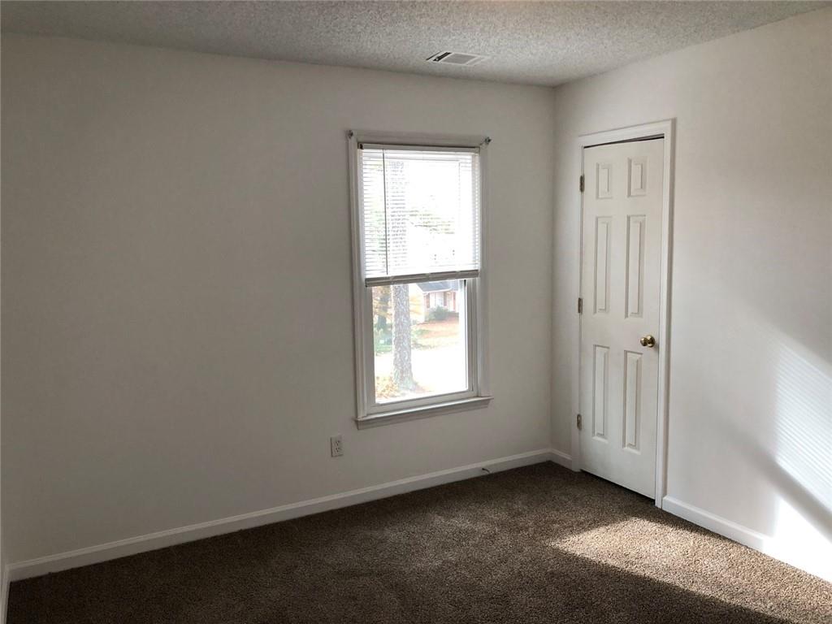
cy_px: 312
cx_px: 416
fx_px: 673
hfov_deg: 63.4
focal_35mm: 28
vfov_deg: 49.7
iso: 32
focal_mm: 4
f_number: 1.8
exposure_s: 1/30
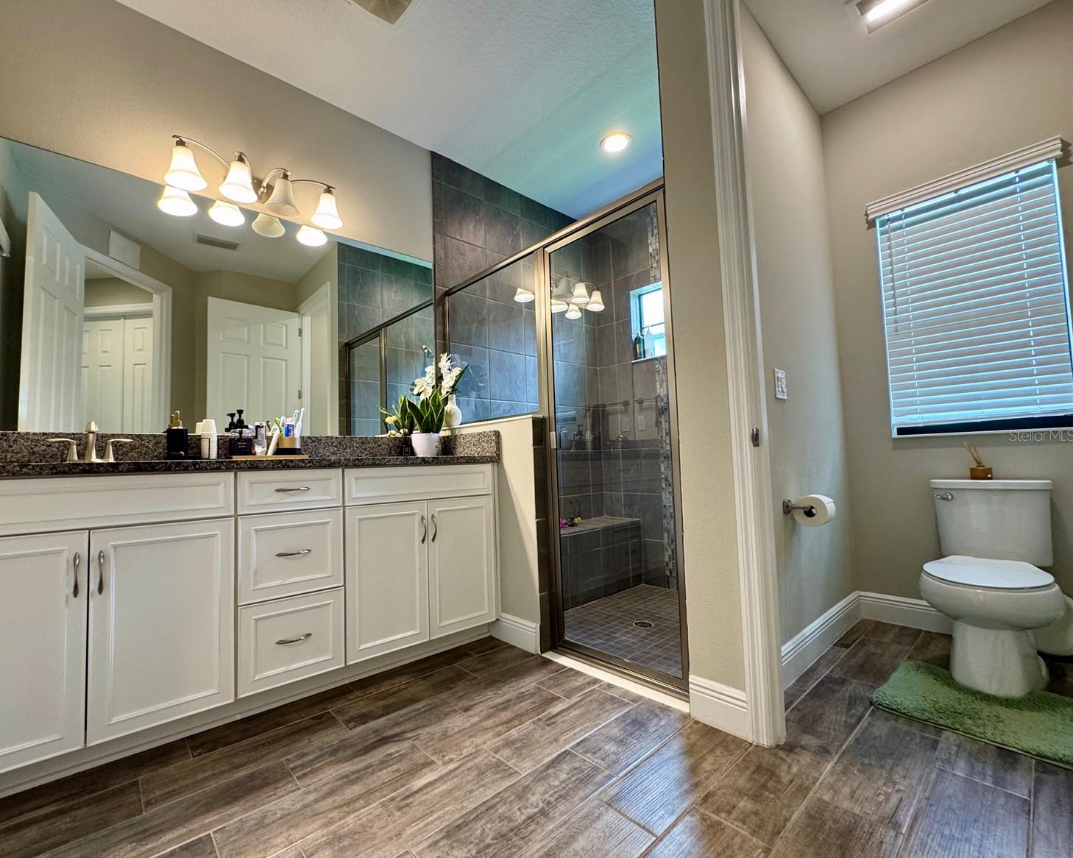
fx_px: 476
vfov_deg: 84.0
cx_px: 489
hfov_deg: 96.6
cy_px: 435
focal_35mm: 15
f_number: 2.2
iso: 200
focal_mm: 2.22
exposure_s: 1/60
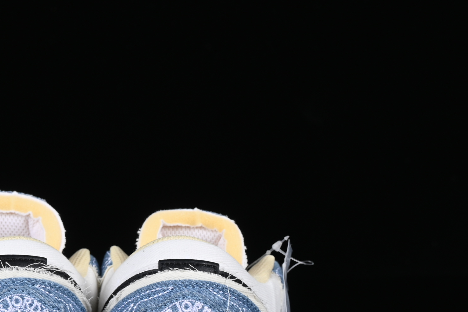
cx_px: 109
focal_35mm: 136
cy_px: 262
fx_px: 1768
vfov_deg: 10.1
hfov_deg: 15.0
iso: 160
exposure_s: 1/80
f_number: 8
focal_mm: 48
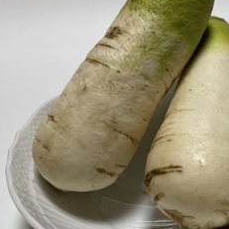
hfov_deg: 36.1
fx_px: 344
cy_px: 119
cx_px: 167
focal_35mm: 46
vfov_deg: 36.8
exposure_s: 1/120
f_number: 1.6
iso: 100
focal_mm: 5.1
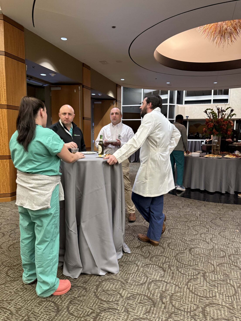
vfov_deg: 71.6
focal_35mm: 24
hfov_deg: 56.8
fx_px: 223
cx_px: 120
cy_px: 160
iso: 640
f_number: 1.78
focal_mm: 6.76
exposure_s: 1/60
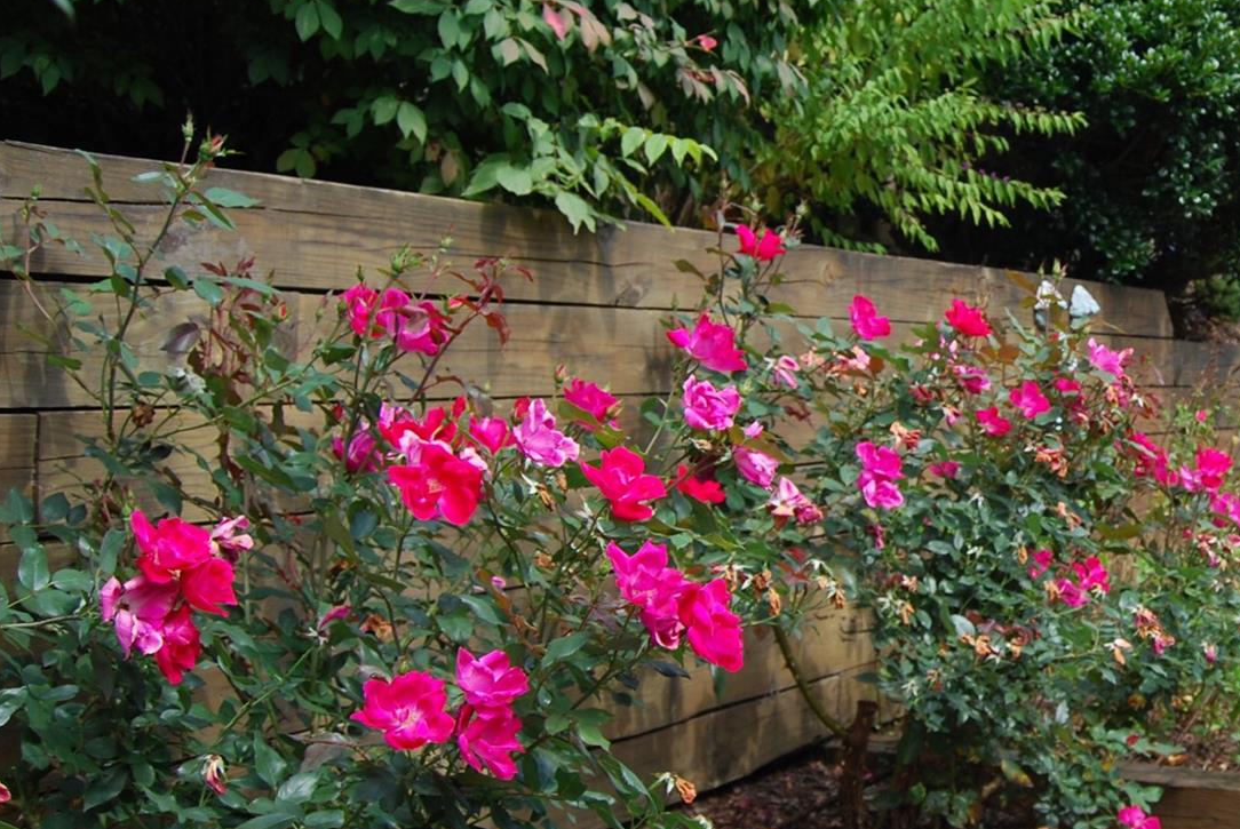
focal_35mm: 51
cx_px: 1146
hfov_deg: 36.2
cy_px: 367
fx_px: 1758
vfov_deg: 26.5
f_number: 5.6
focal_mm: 18
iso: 140
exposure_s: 1/125
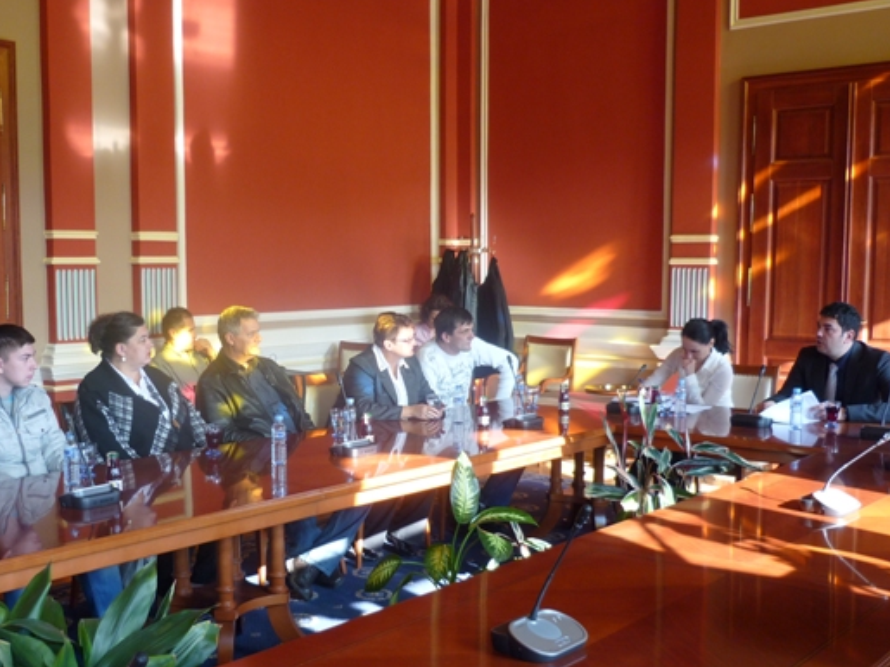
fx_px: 1054
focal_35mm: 41
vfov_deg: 35.1
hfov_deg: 45.6
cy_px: 378
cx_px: 365
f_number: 2.8
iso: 125
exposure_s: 1/30
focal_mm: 5.5
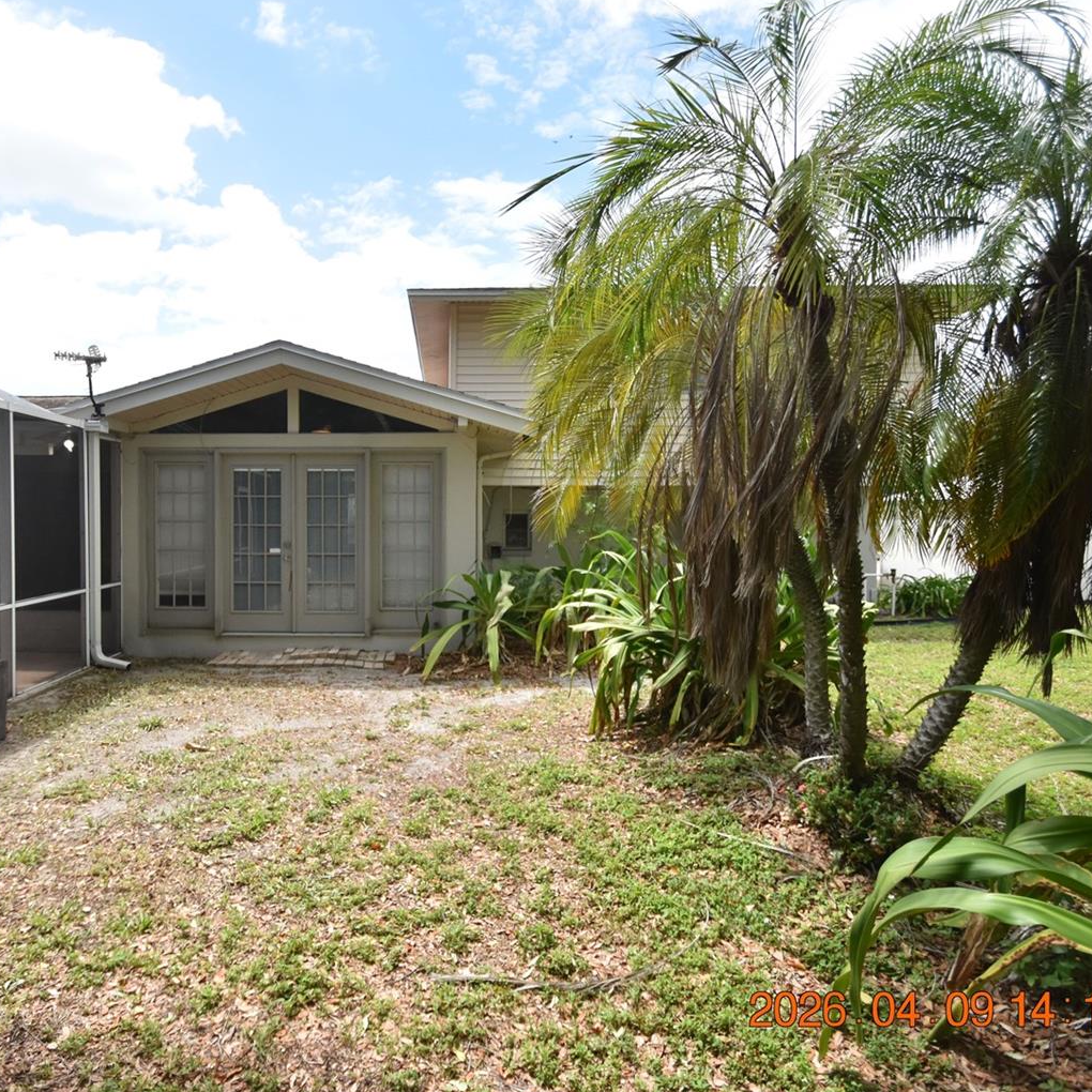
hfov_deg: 74.0
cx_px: 434
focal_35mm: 20
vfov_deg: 74.8
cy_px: 525
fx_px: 714
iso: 800
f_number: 3.5
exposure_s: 1/4000
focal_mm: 10
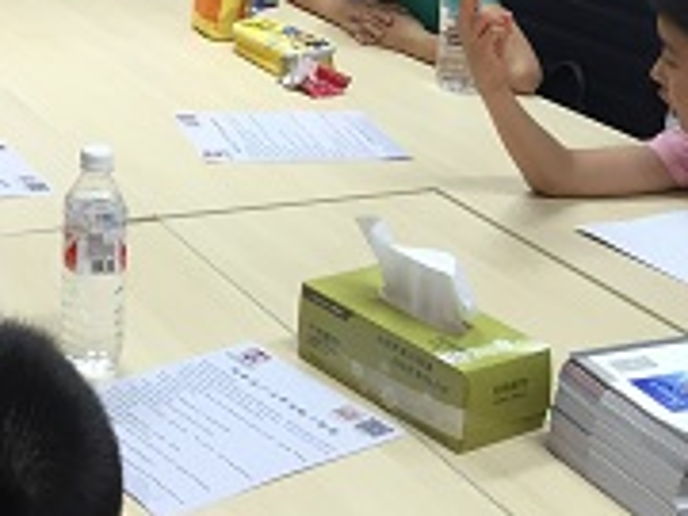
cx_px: -157
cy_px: -122
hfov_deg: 23.5
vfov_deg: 18.5
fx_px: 1491
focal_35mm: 75
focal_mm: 4.15
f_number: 2.2
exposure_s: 1/30
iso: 80
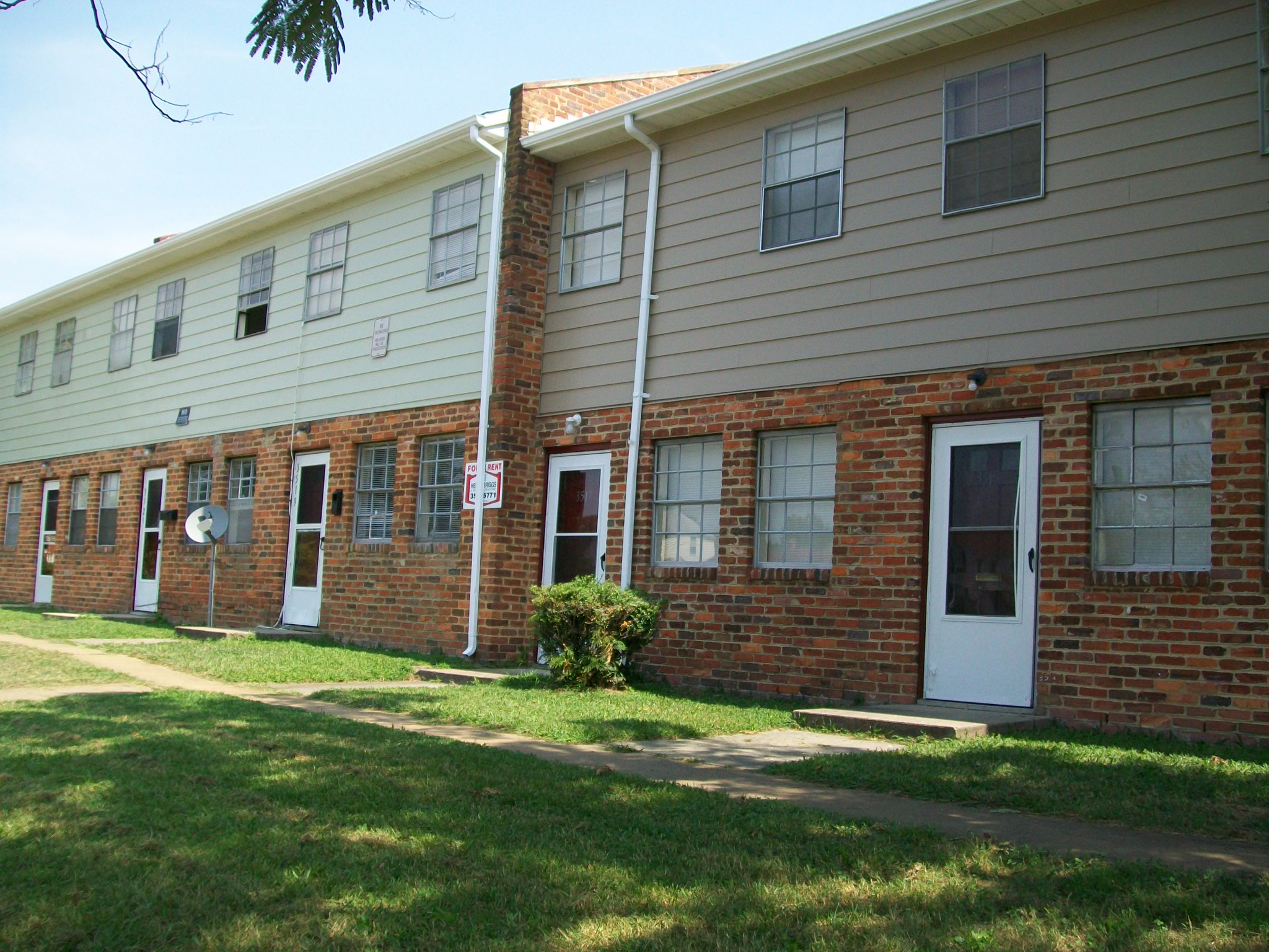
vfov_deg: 39.7
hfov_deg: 51.4
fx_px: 1320
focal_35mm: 36
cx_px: 634
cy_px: 476
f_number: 2.7
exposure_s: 1/640
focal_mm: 6
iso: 64
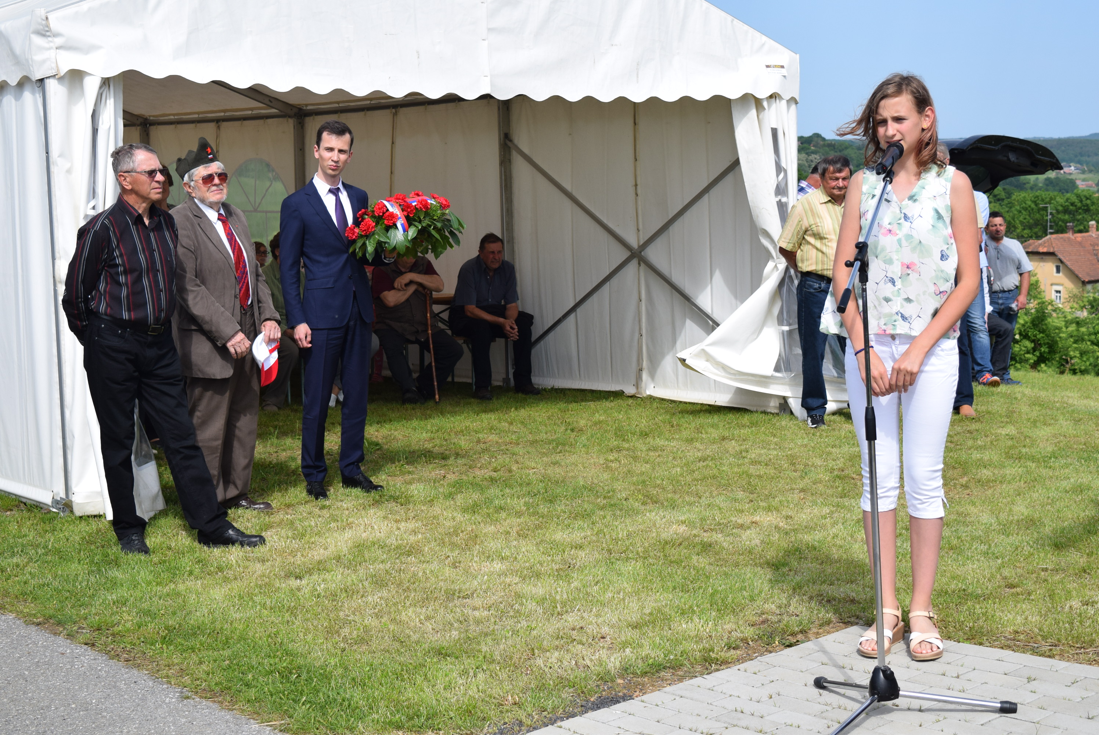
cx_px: 550
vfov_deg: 23.8
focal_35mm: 57
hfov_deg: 35.0
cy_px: 368
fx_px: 1741
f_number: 7.1
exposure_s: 1/1600
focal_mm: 38
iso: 400
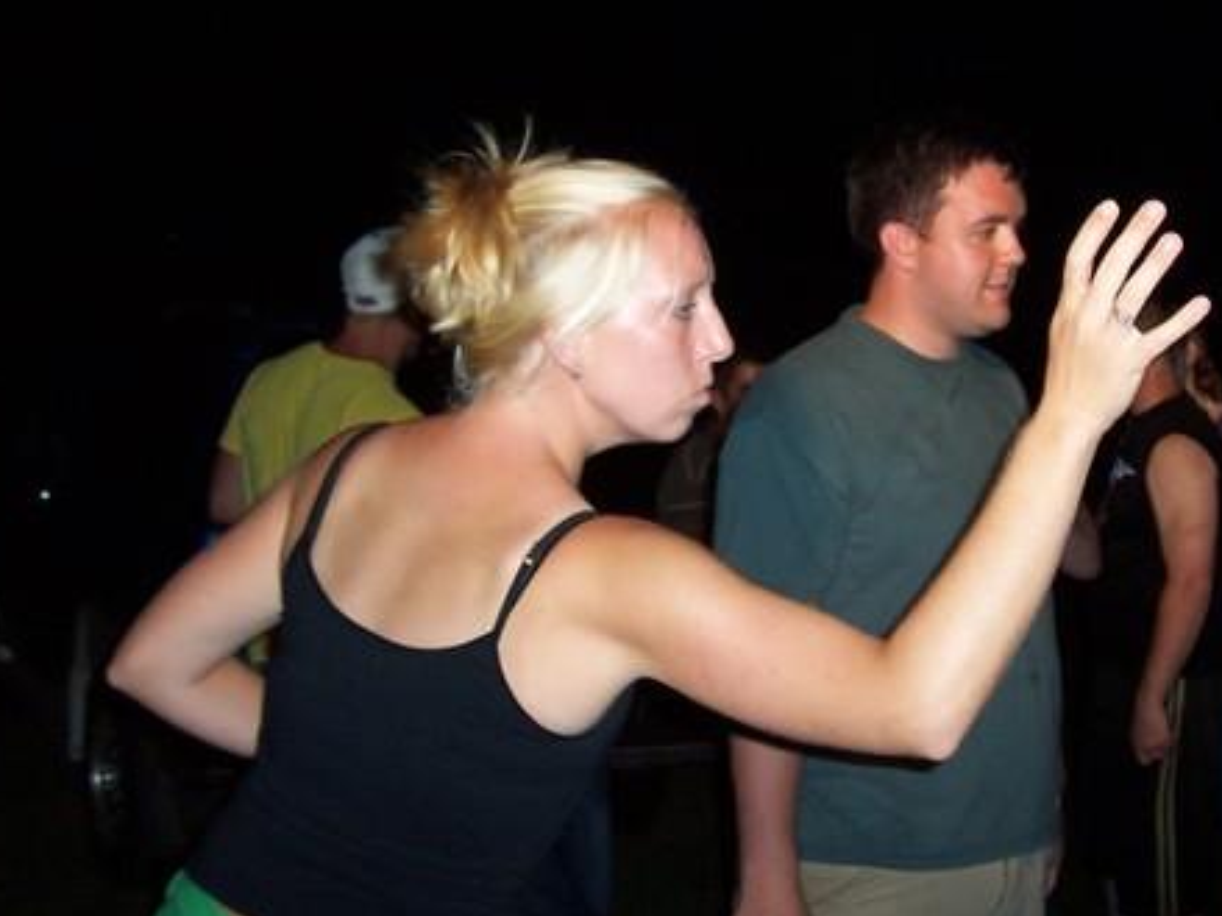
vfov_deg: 27.0
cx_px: 807
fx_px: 1906
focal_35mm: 54
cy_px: 390
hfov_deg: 35.2
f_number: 2.8
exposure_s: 1/60
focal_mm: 5.6
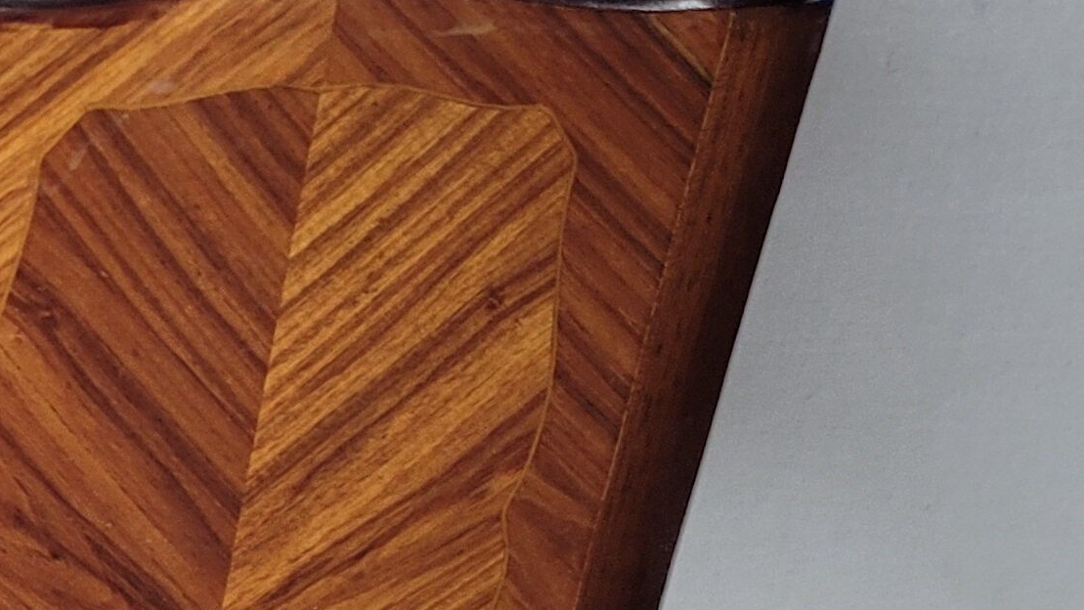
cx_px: -433
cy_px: 801
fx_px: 2961
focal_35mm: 103
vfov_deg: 11.4
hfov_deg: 18.8
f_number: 1.8
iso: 100
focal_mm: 5.4
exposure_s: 1/100
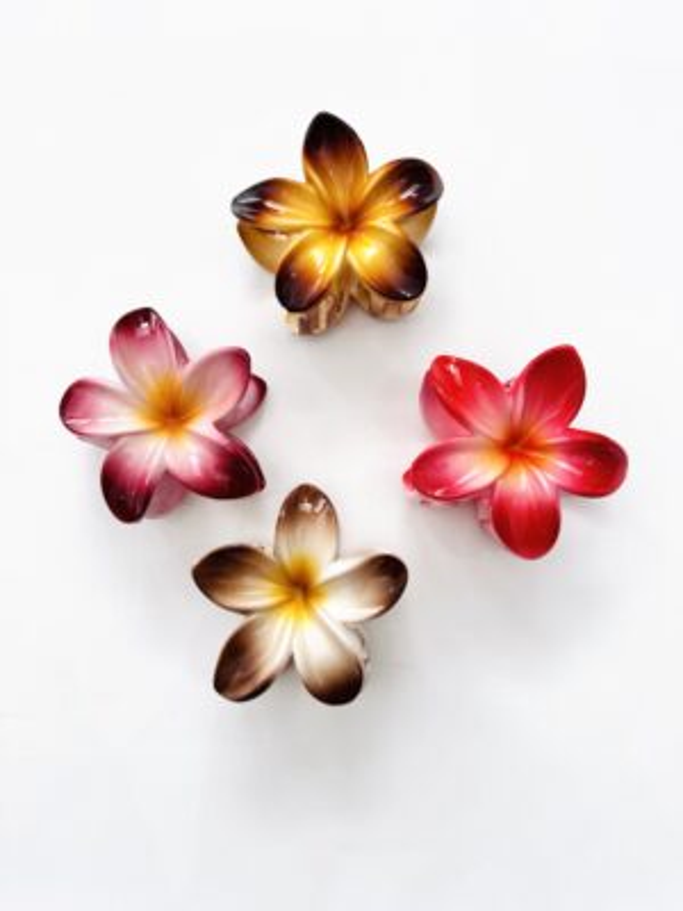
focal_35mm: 24
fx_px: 631
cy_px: 456
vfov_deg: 71.6
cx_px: 342
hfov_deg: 56.8
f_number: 1.78
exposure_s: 1/120
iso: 64
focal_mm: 6.76
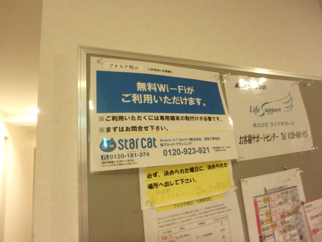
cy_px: 121
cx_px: 161
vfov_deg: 63.4
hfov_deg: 79.0
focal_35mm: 21
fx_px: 195
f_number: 3.5
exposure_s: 1/8
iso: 1000
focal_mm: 3.7
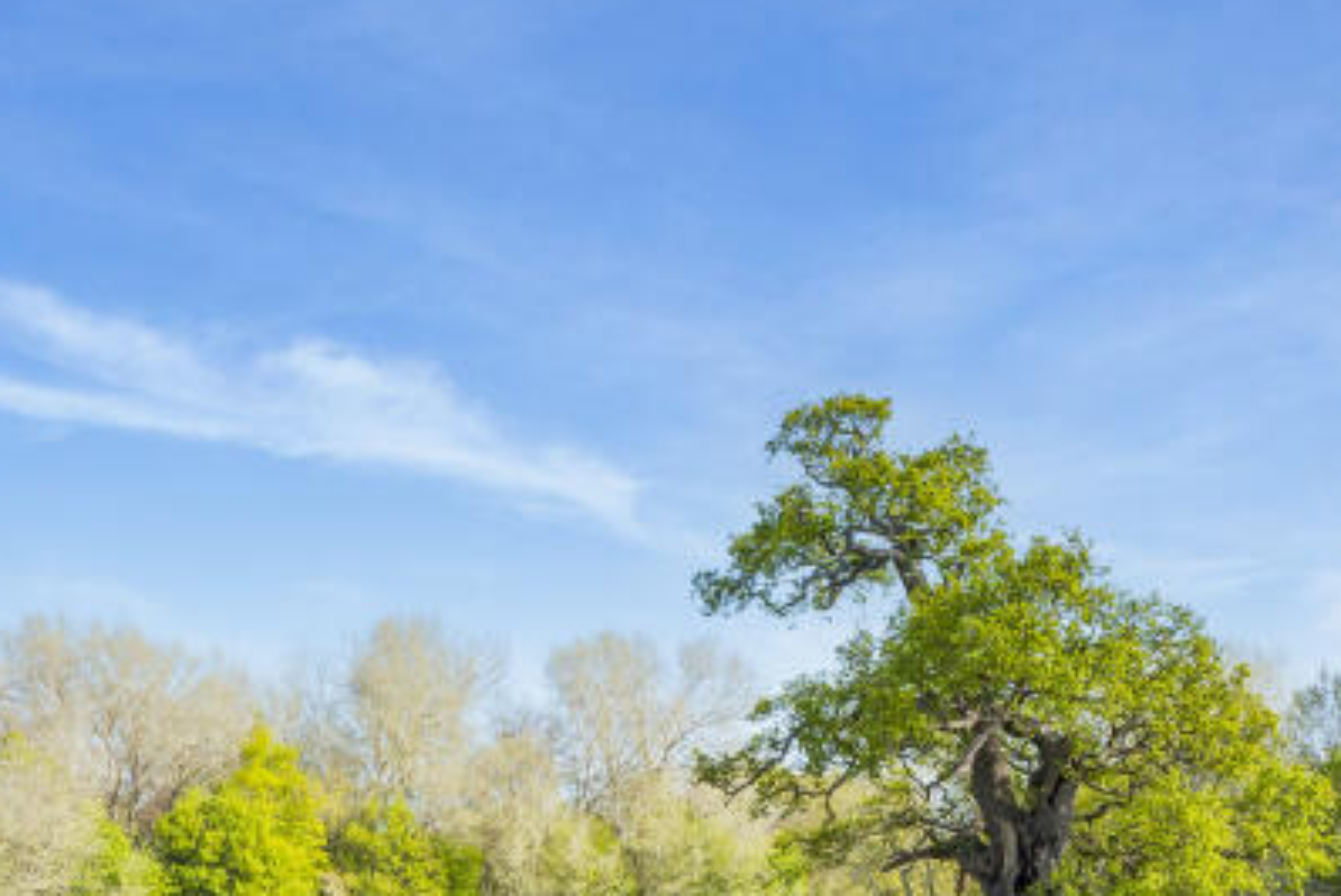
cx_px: 522
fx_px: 3355
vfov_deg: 15.0
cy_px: 891
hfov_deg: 22.6
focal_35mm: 90
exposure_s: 1/500
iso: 640
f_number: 9
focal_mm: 35
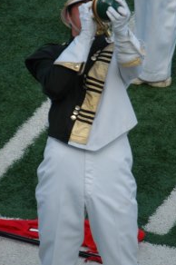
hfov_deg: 1.1
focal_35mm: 1233
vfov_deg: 1.7
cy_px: 115
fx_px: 9063
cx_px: 71
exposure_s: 1/640
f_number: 5.6
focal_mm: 400
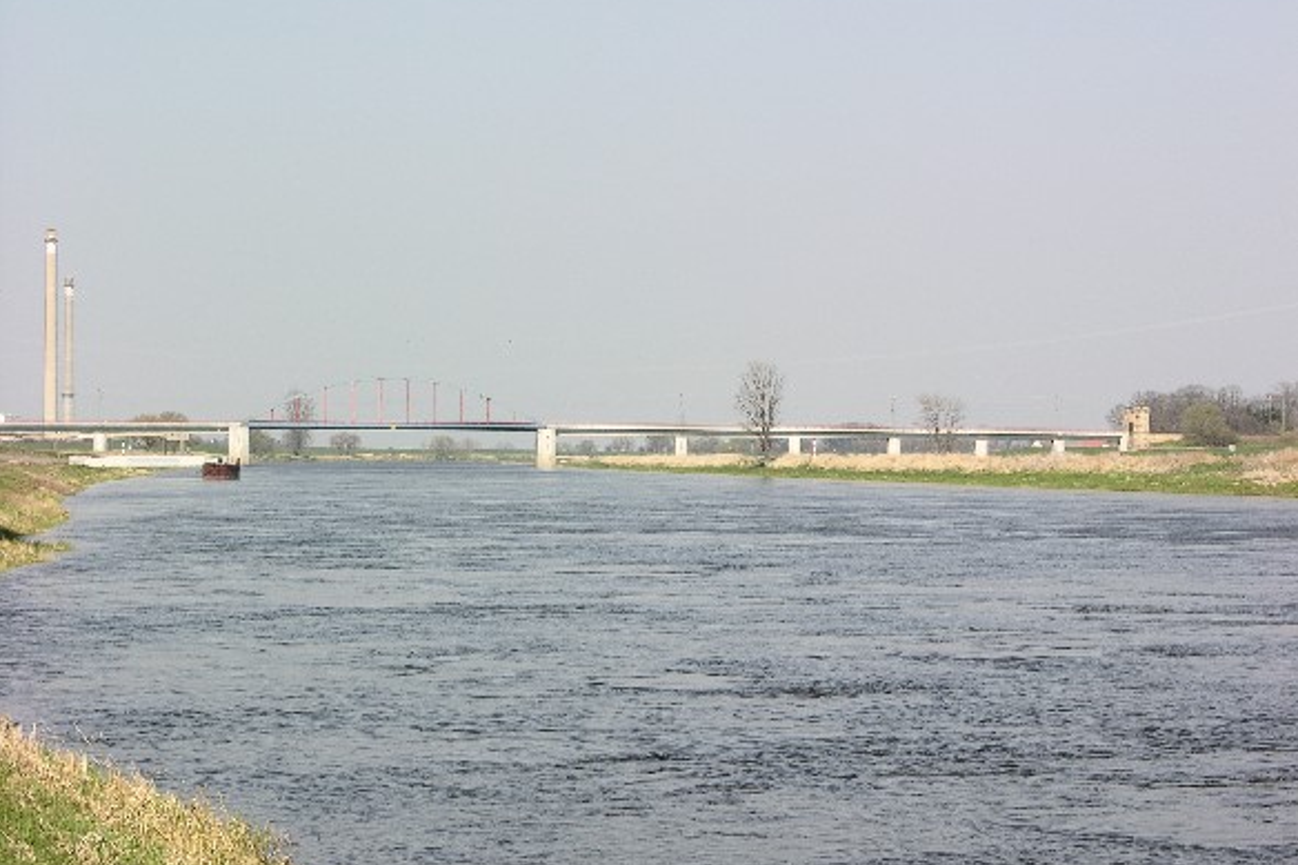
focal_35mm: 115
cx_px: 650
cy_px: 420
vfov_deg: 11.9
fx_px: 4145
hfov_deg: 17.8
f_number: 6.6
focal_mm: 27.3
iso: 50
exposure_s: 1/182
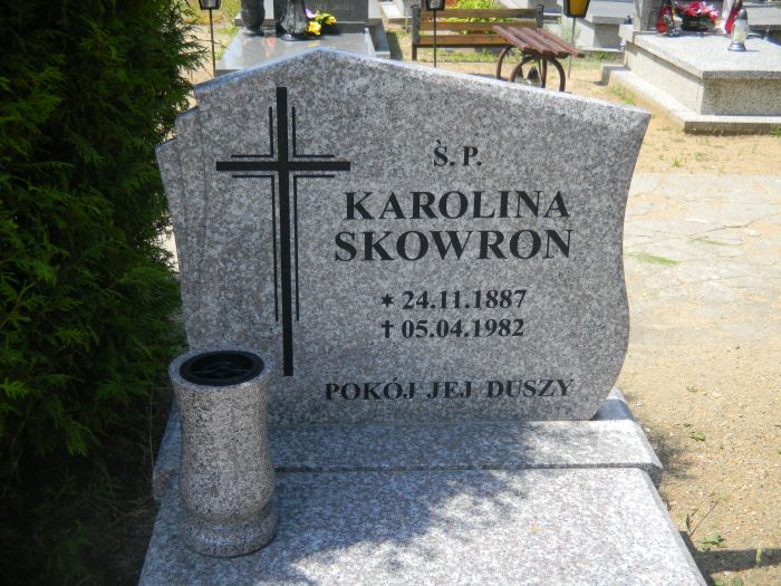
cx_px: 390
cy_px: 293
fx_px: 1038
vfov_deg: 31.5
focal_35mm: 46
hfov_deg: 41.2
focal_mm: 8.3
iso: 80
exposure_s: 1/427
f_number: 4.1
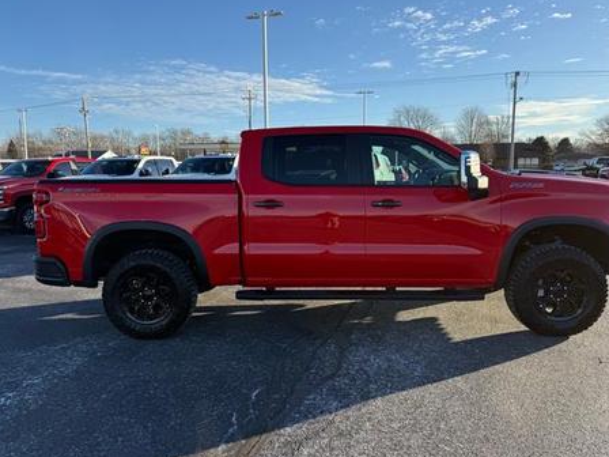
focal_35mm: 27
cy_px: 220
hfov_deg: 65.3
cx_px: 310
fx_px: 475
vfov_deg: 51.3
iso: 80
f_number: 1.78
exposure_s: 1/2445
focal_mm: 6.76
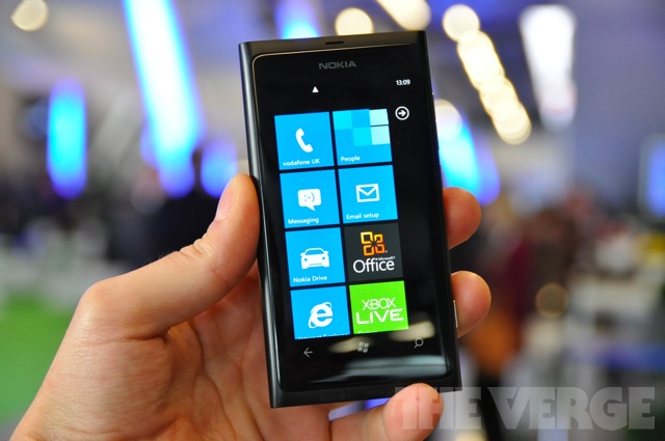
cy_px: 220
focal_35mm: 93
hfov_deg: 21.9
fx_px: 1716
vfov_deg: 14.7
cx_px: 332
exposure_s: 1/30
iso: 1000
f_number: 4.8
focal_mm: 62
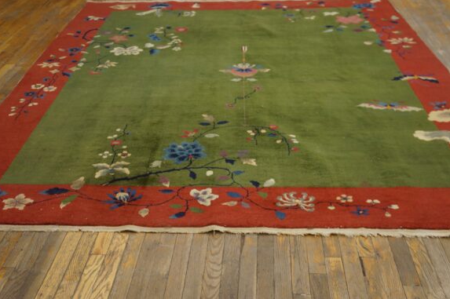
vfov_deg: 30.5
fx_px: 550
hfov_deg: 44.5
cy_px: 143
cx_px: 216
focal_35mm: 44
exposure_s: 1/60
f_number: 4
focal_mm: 28
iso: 640
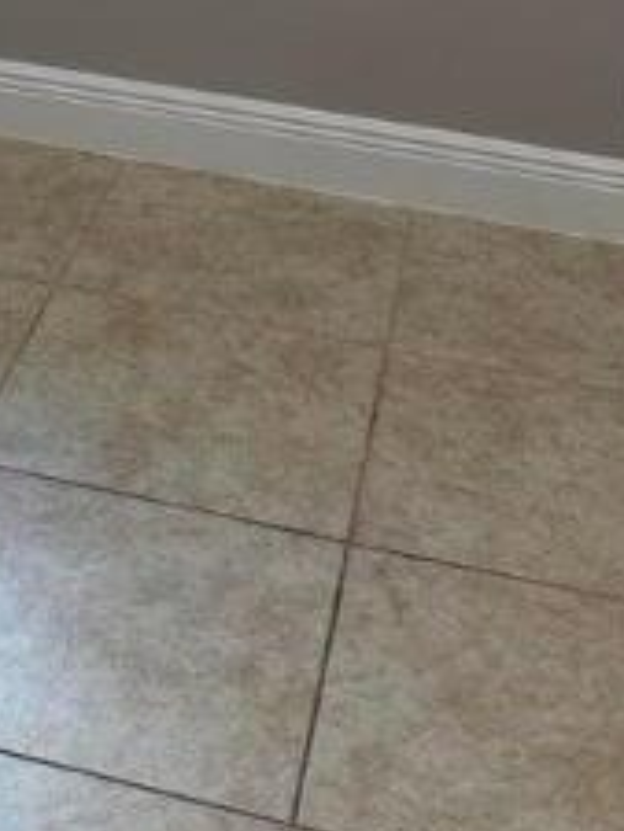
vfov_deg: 20.8
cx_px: 18
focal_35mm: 82
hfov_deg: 17.6
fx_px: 1969
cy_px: -366
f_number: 1.78
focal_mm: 6.86
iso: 100
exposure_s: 1/160
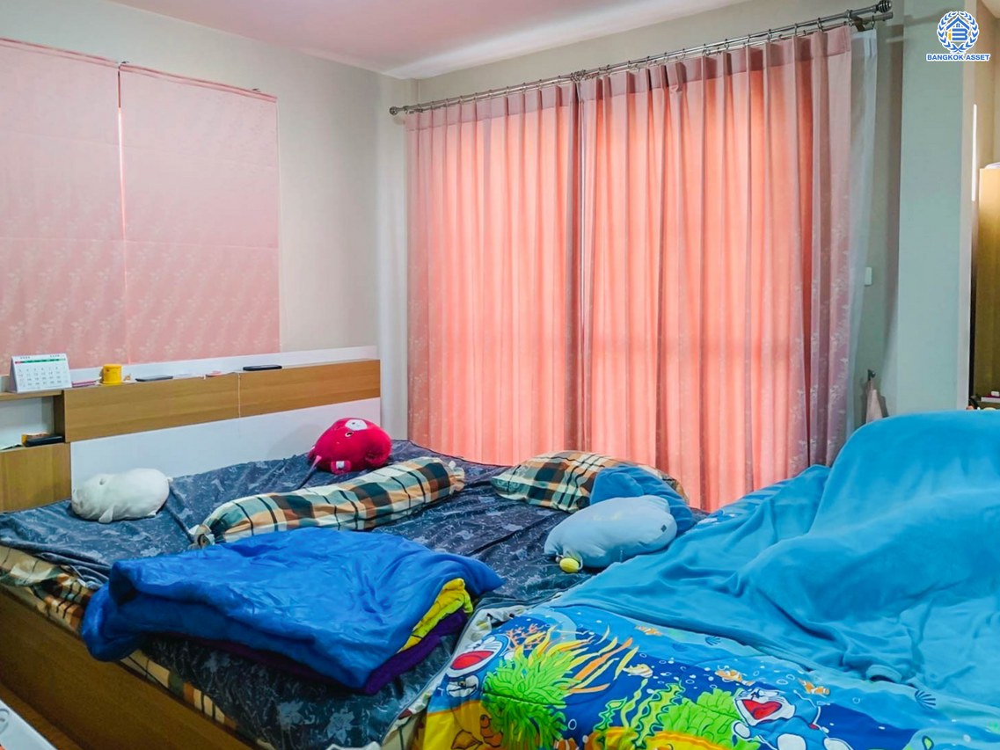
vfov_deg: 53.1
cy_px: 375
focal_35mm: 26
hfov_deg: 67.3
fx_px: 751
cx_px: 500
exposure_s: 1/1250
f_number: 1.8
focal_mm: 4.25
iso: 25
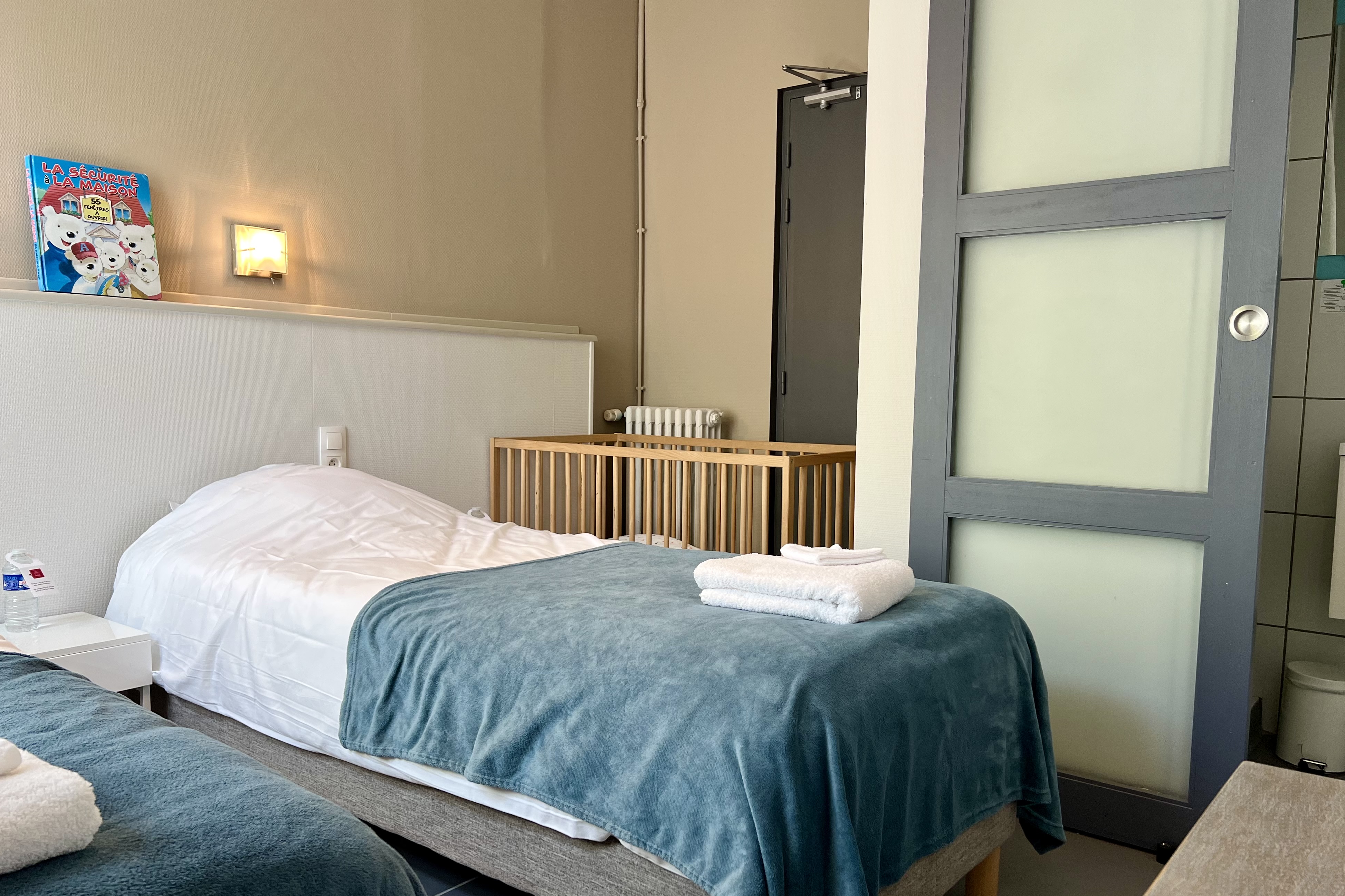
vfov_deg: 46.4
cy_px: 478
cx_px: 671
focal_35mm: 28
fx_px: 1046
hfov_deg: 65.5
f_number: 1.5
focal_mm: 5.7
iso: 80
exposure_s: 1/100
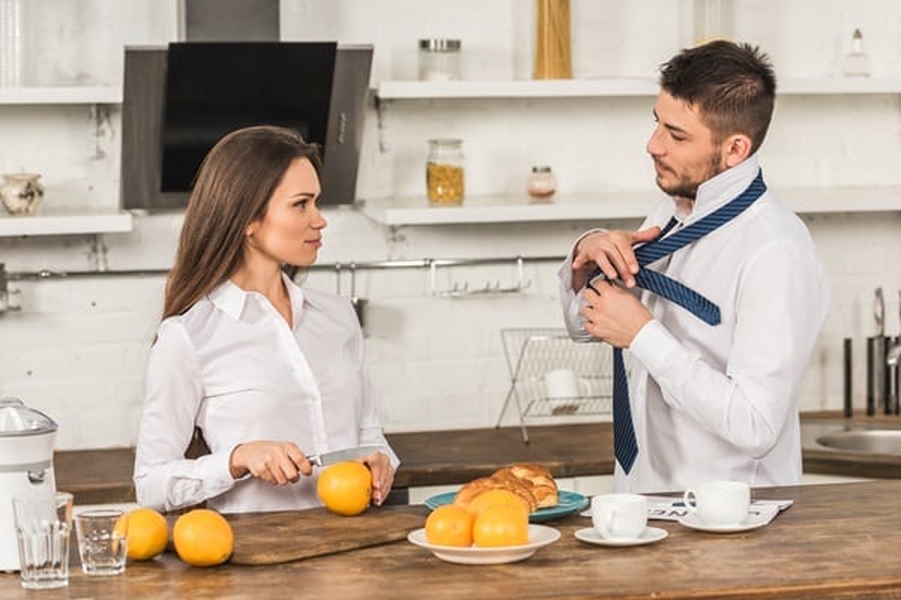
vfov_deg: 16.7
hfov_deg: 24.8
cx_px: 450
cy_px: 300
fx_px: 2052
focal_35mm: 82
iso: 100
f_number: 4
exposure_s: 1/160
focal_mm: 82
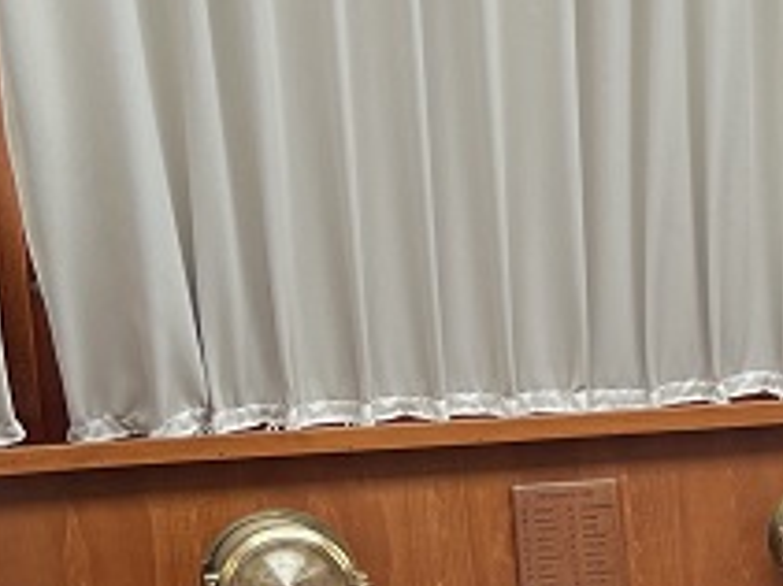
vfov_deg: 11.5
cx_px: 1581
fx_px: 2848
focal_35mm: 126
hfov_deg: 13.4
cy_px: 701
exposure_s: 1/122
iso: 40
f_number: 1.6
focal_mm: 5.1
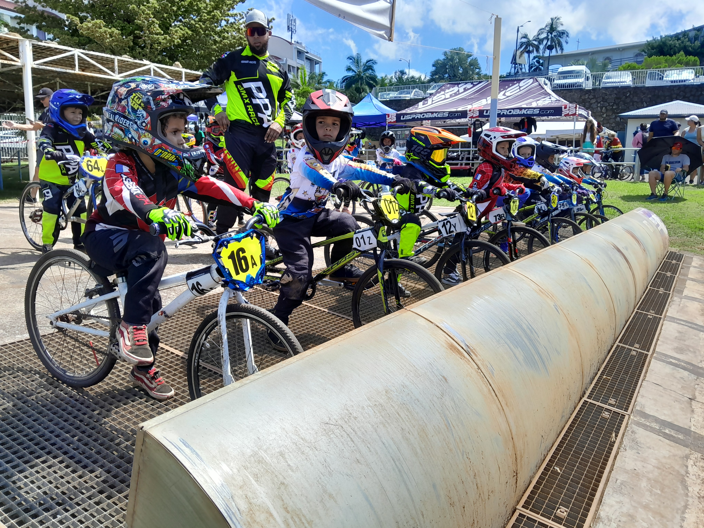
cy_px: 264
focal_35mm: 26
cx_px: 352
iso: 40
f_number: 1.8
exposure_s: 1/340
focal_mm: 3.98
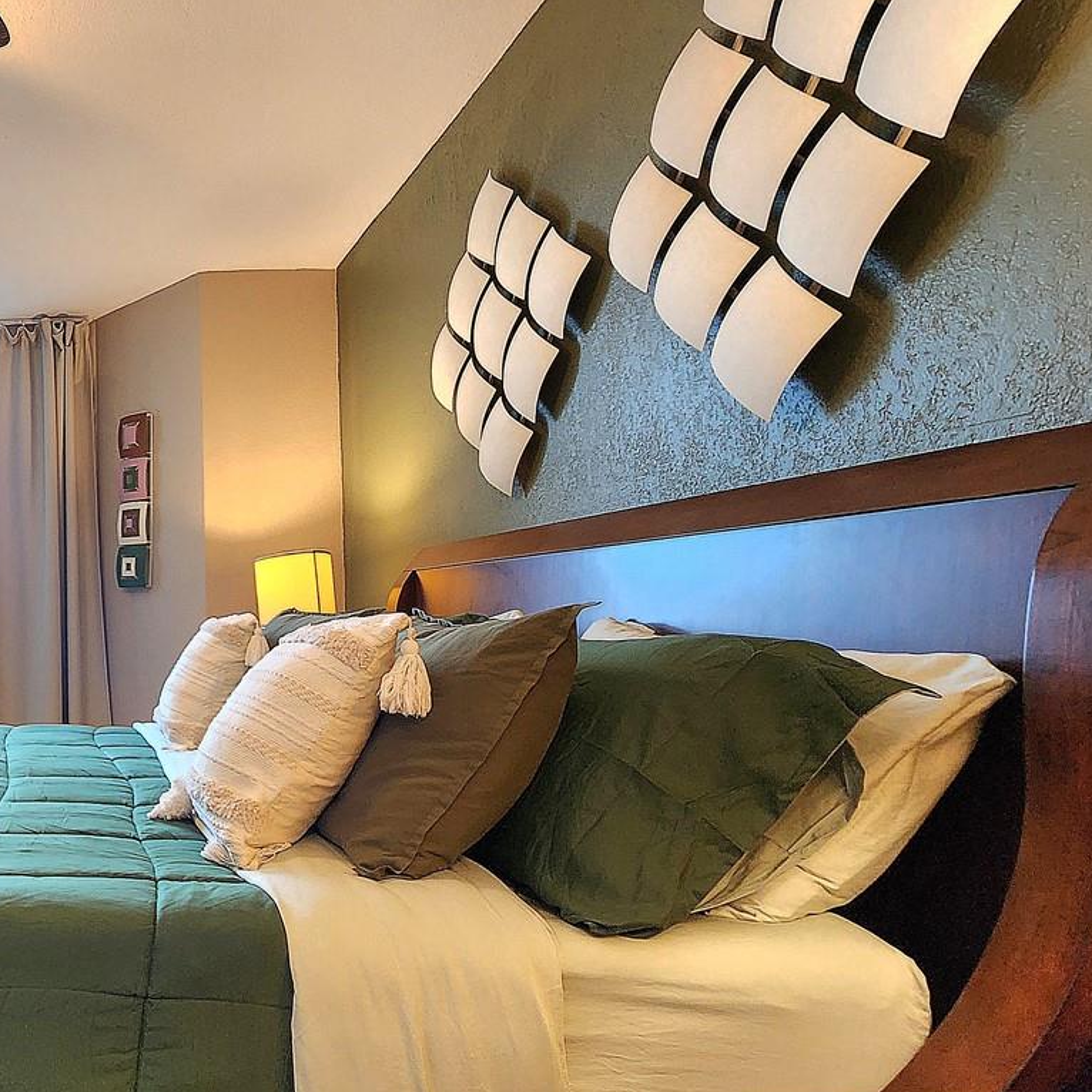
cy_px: 592
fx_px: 857
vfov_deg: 64.9
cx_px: 11
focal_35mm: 24
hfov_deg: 52.4
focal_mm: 2.2
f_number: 2.2
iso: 200
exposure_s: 1/60.2
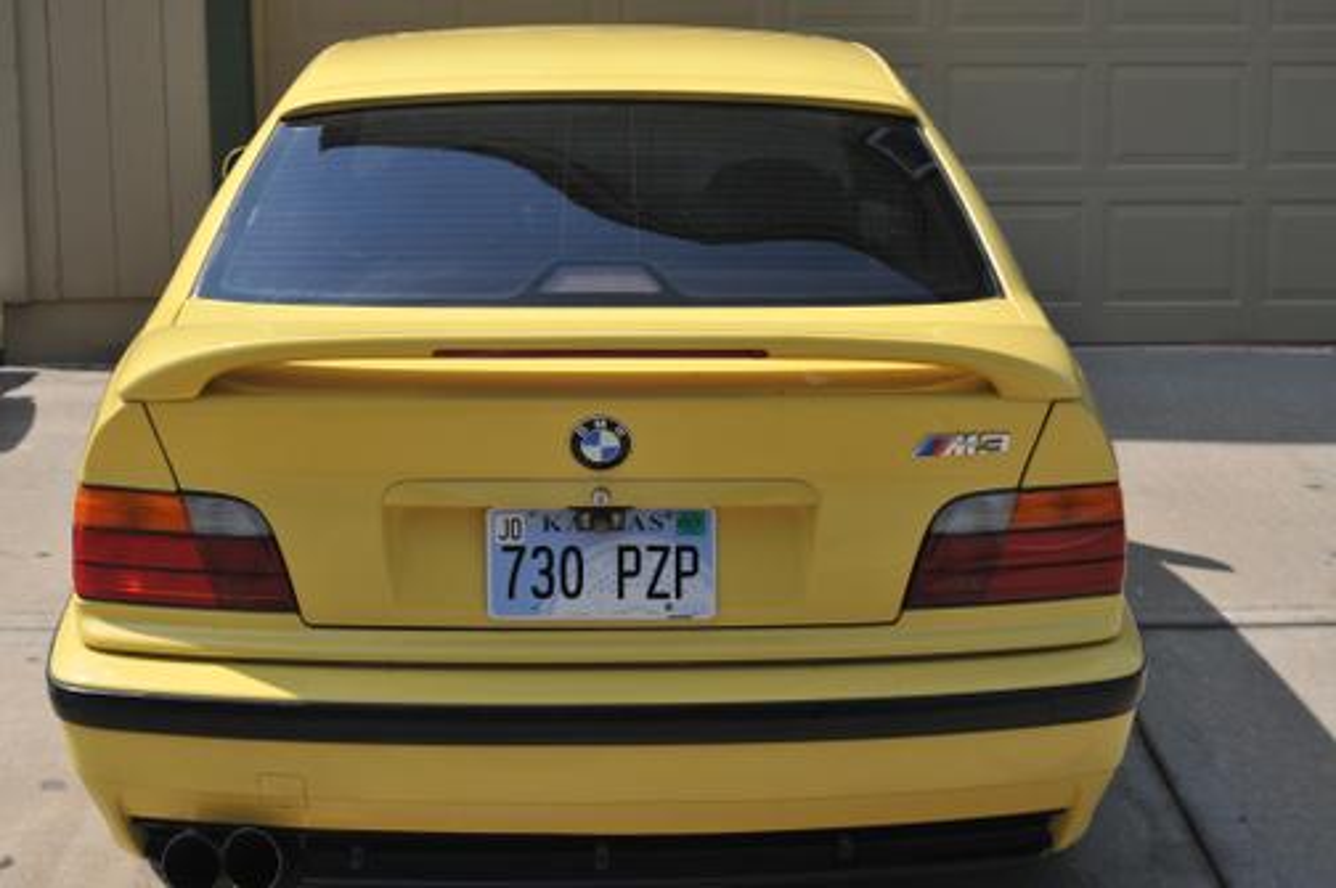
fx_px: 2113
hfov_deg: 35.1
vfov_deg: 23.7
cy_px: 444
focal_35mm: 57
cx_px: 668
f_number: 7.1
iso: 400
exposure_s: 1/2500
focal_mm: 38
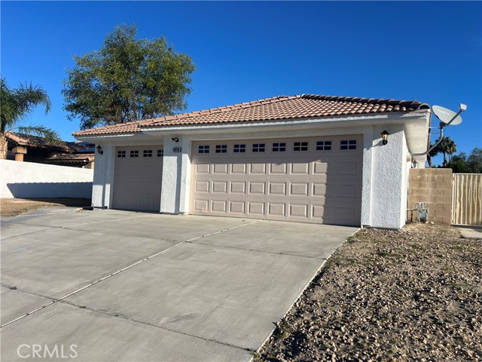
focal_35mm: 26
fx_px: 362
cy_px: 181
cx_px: 241
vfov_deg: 53.1
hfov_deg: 67.3
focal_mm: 5.7
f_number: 1.5
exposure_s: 1/5076
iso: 50
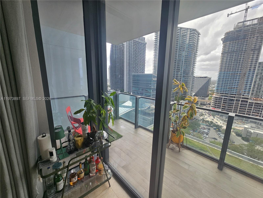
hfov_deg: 106.2
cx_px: 132
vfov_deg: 89.9
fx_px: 99
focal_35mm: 13
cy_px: 99
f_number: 2.2
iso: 50
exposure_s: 1/406
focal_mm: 2.2
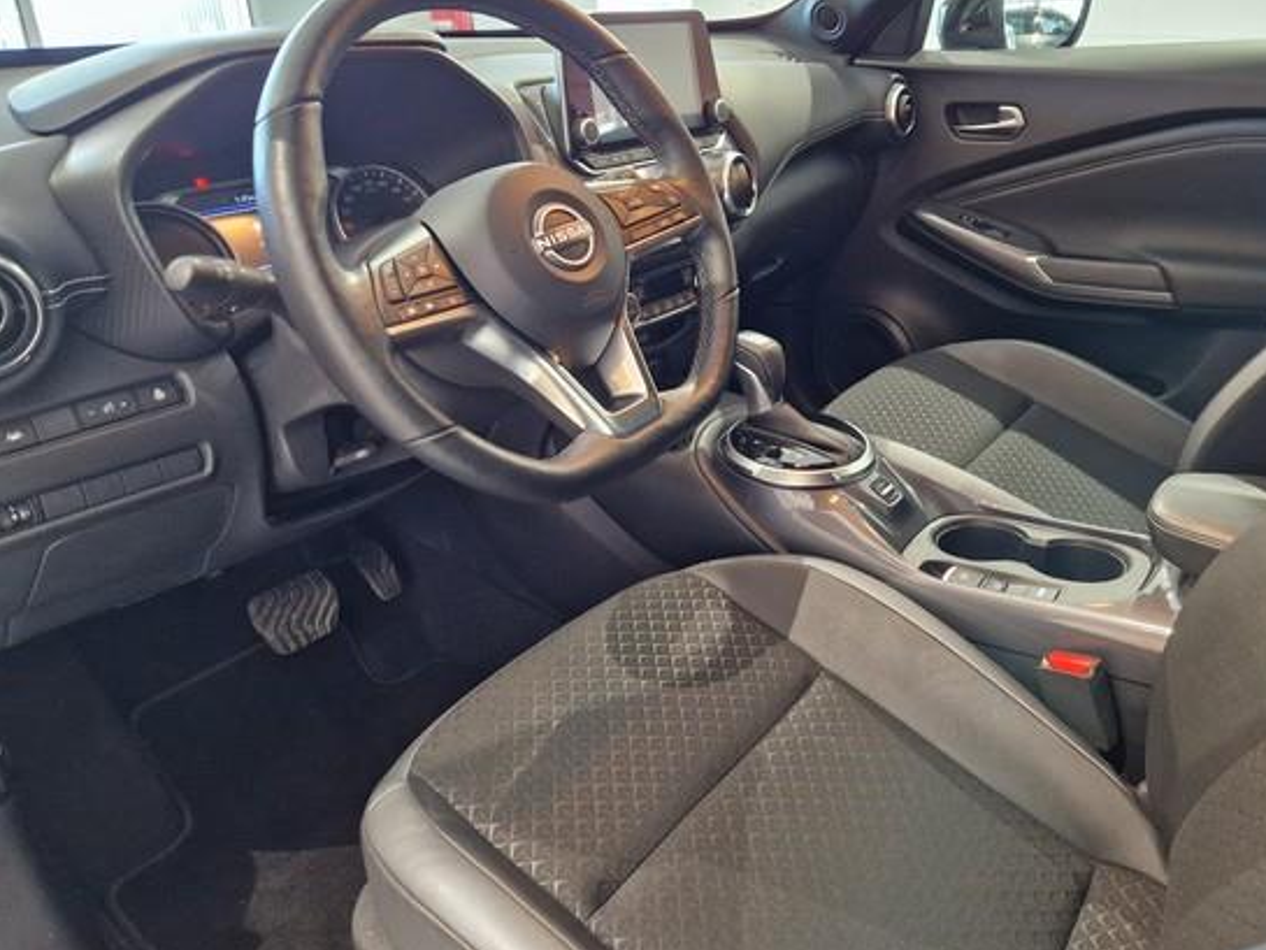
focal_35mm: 27
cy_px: 439
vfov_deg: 51.3
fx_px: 988
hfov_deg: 64.9
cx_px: 736
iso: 500
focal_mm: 5.4
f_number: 1.8
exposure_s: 1/100
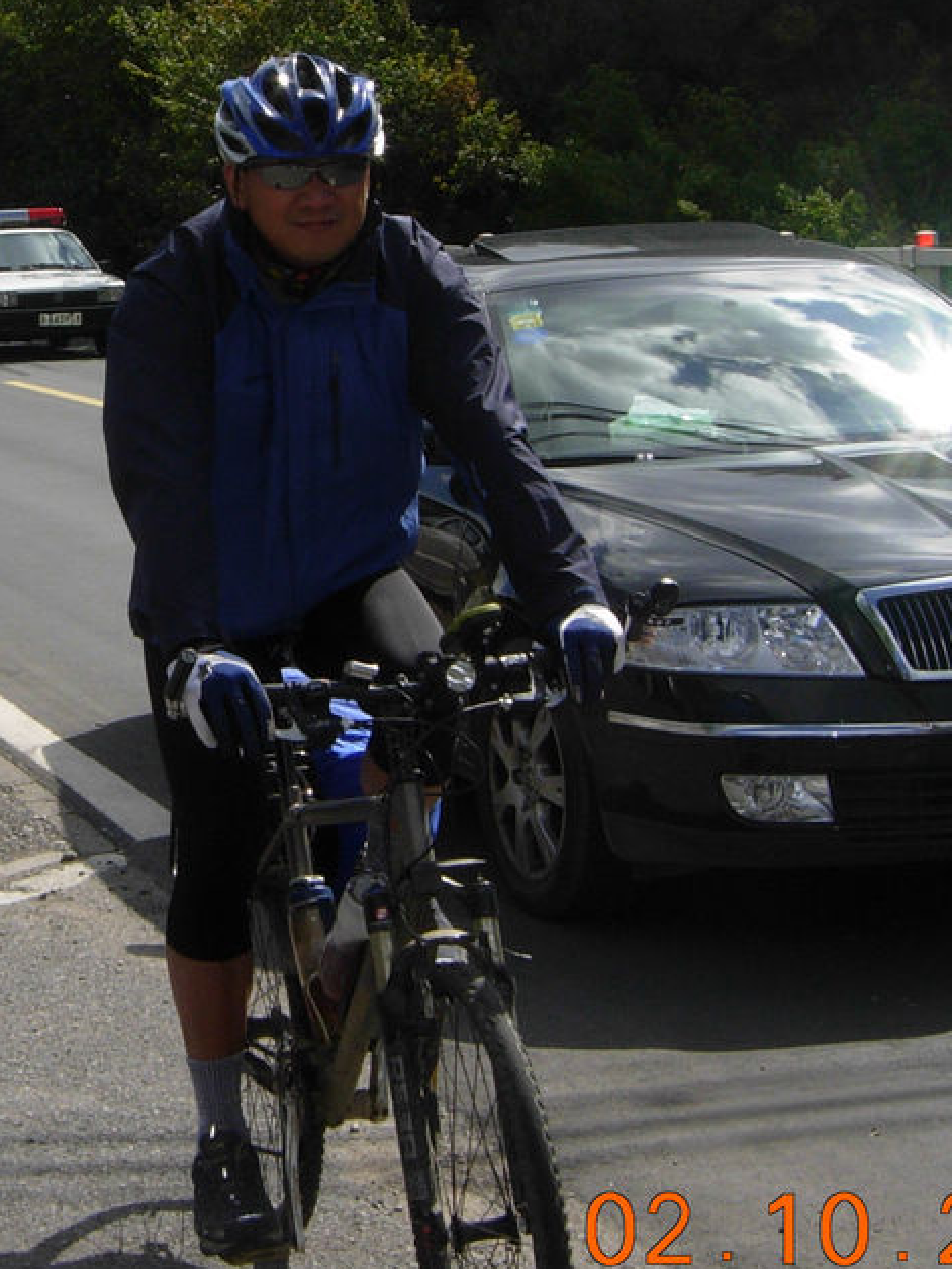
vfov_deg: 22.6
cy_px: 332
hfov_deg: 17.0
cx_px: 123
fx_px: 3154
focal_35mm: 86
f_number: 6.1
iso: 50
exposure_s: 1/456
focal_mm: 7.5
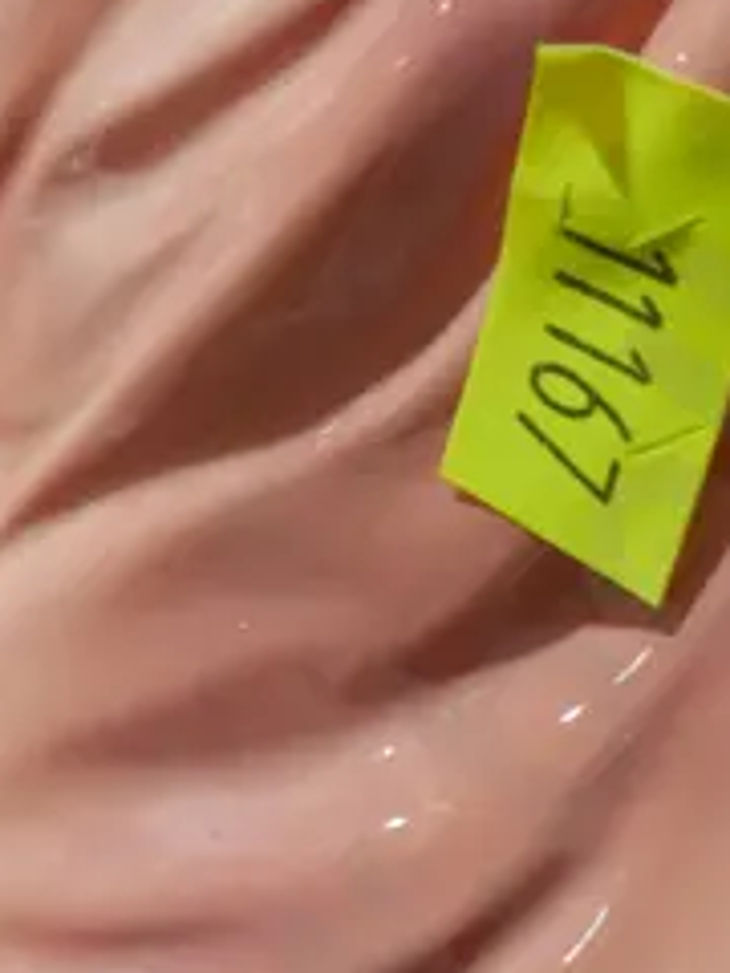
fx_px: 5511
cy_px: -93
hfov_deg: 7.4
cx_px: 1162
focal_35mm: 196
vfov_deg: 10.0
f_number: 5.1
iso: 640
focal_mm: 23
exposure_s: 1/60
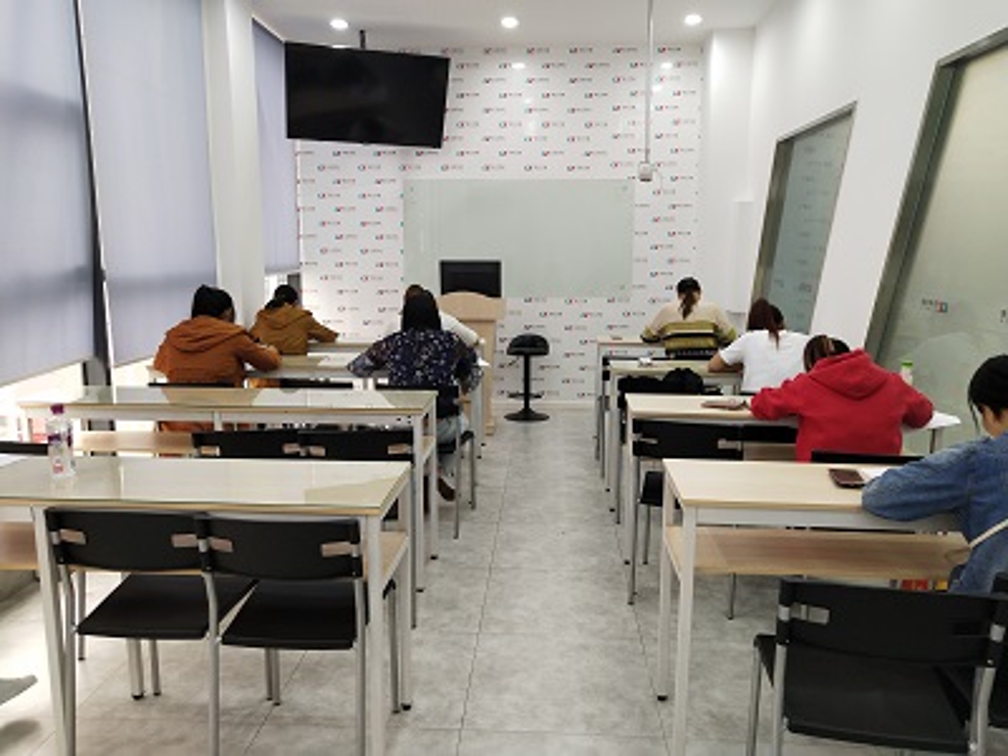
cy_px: 378
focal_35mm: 30
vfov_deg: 46.8
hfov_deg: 60.0
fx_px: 874
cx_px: 504
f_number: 1.8
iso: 168
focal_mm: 3.95
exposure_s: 1/100
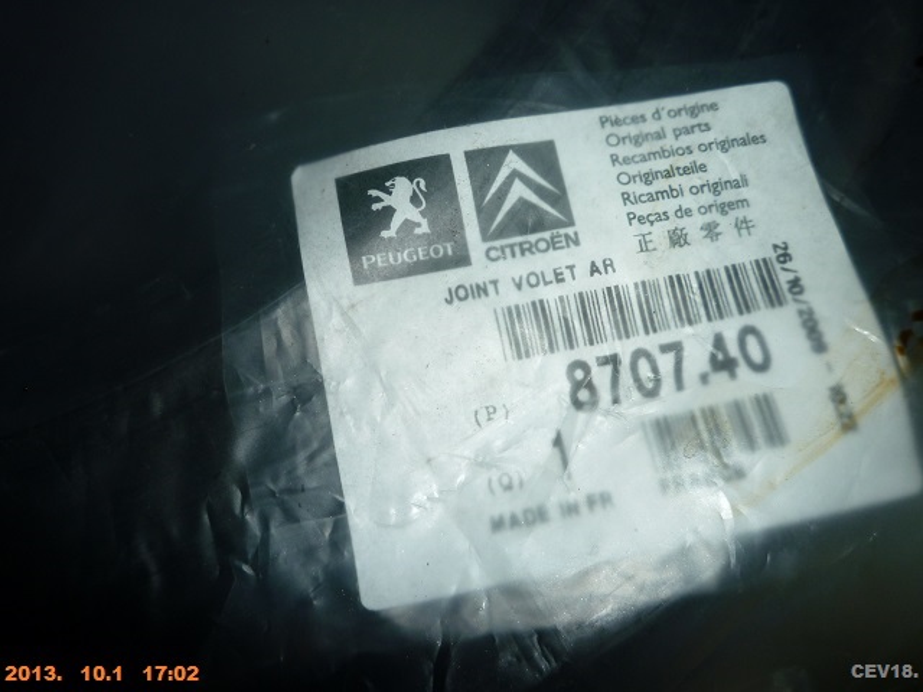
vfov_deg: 48.2
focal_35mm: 29
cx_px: 462
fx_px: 773
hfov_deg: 61.7
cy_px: 346
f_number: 4
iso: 100
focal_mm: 5.2
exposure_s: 1/125
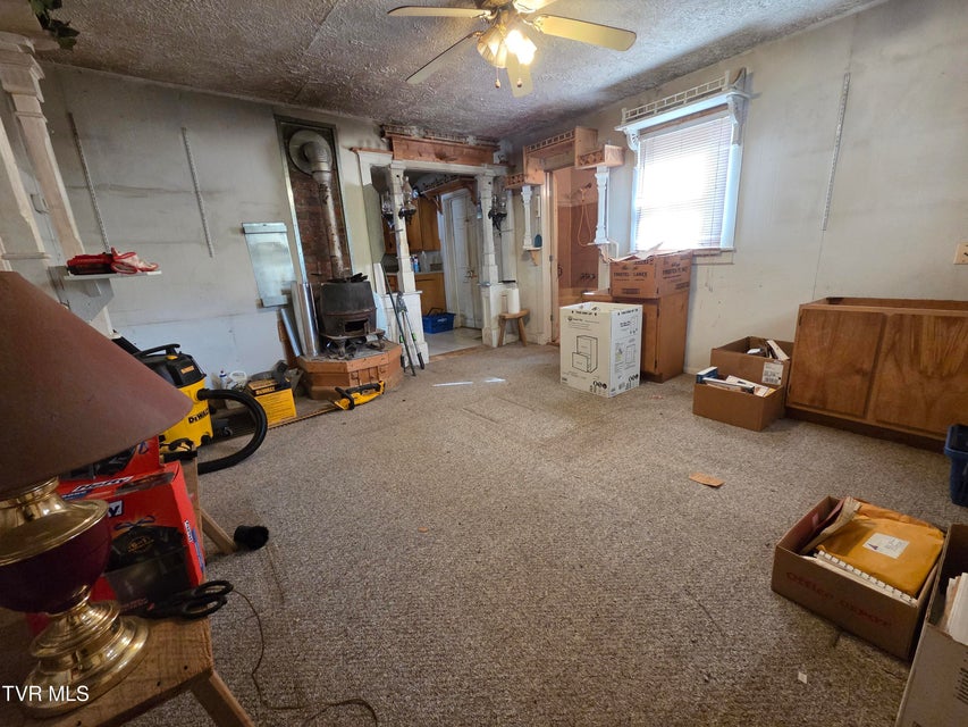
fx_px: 364
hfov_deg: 106.2
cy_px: 364
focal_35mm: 13
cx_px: 484
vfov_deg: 89.9
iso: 640
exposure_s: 1/60
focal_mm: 2.2
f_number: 2.2
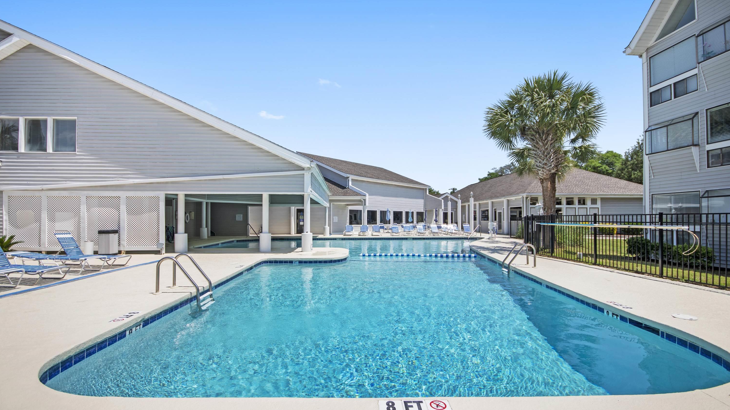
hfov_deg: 99.4
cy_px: 219
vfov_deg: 67.0
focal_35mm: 16
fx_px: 310
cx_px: 369
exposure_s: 1/250
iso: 64
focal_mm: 10
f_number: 7.1
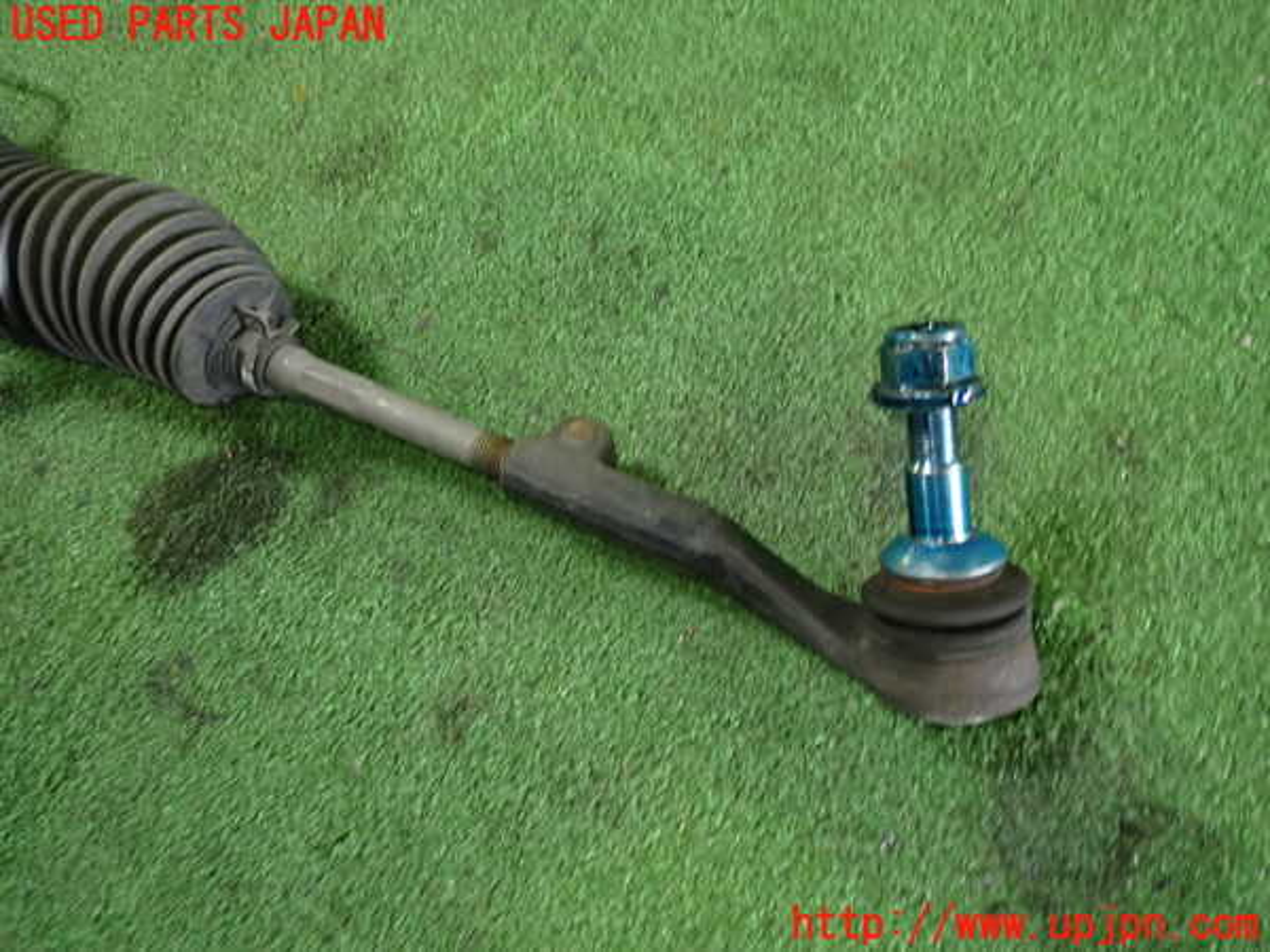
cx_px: 635
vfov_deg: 46.8
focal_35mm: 30
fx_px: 1101
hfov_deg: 60.0
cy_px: 476
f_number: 2.3
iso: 320
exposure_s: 1/30
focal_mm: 5.4
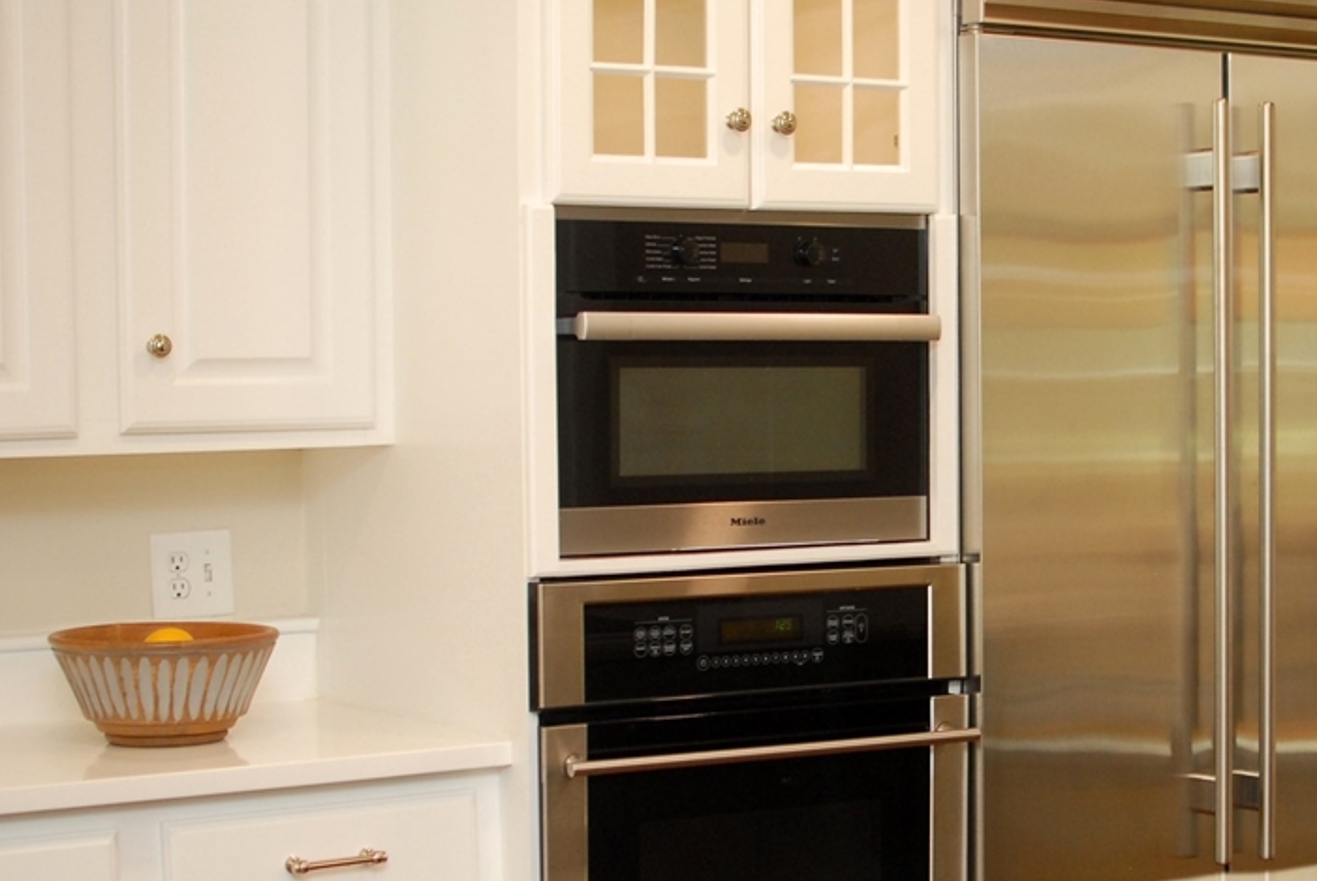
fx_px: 2810
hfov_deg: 26.2
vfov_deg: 17.8
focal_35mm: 77
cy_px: 535
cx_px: 877
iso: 400
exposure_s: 1/200
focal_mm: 35
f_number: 2.5
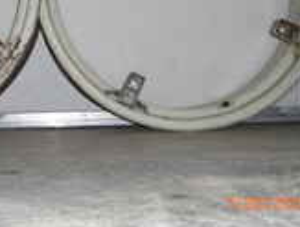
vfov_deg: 18.2
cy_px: 15
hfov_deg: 23.7
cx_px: 33
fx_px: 695
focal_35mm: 80
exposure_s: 1/60
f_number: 2.8
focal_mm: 7.9
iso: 100
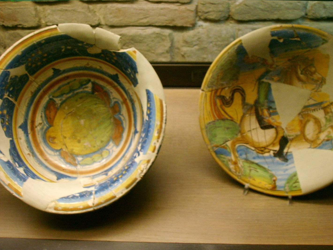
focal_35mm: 44
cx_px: 188
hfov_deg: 42.9
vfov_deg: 32.9
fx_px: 423
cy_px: 118
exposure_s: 1/10
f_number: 3.5
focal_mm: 6.6
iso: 150
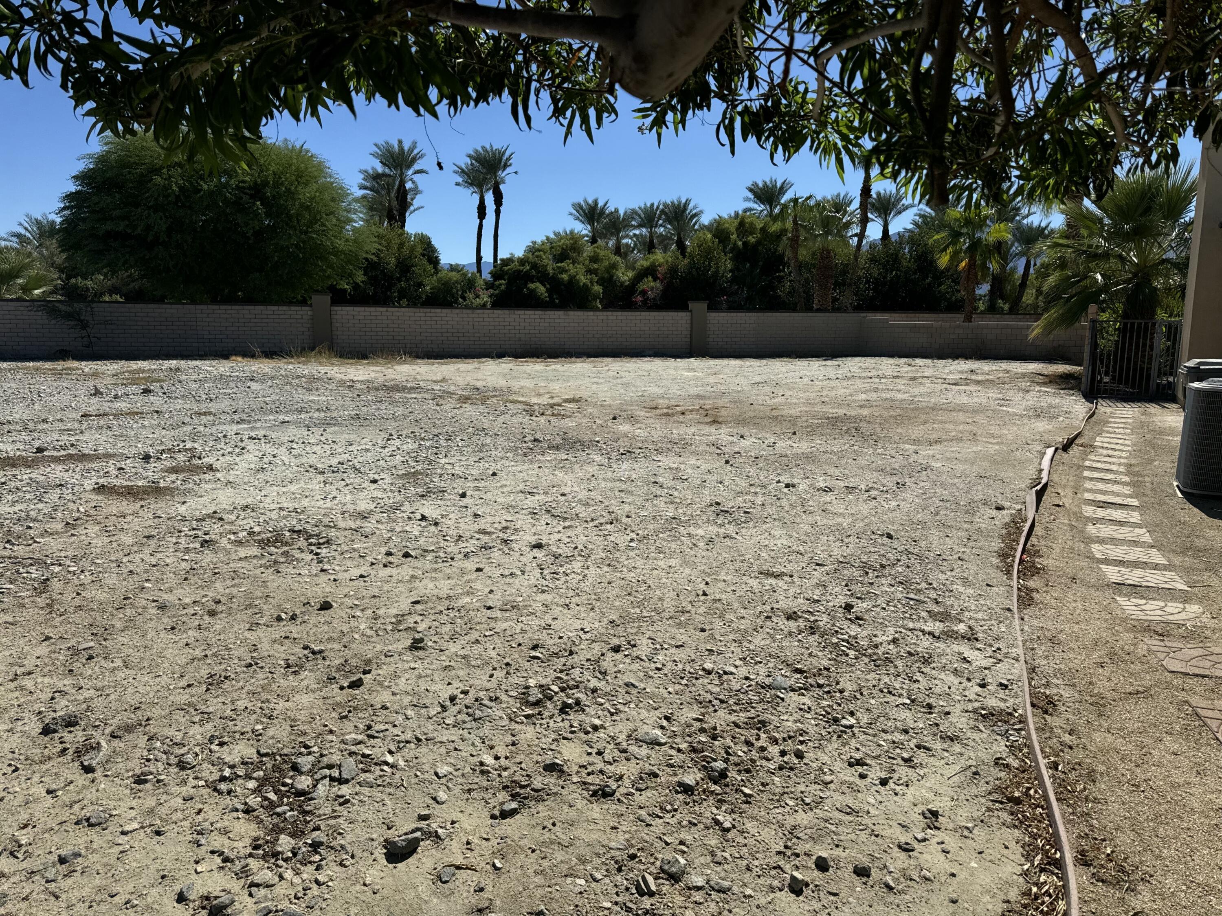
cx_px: 611
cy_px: 458
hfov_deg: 71.6
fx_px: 847
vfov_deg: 56.8
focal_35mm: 24
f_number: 1.78
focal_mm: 6.76
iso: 80
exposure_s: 1/7937
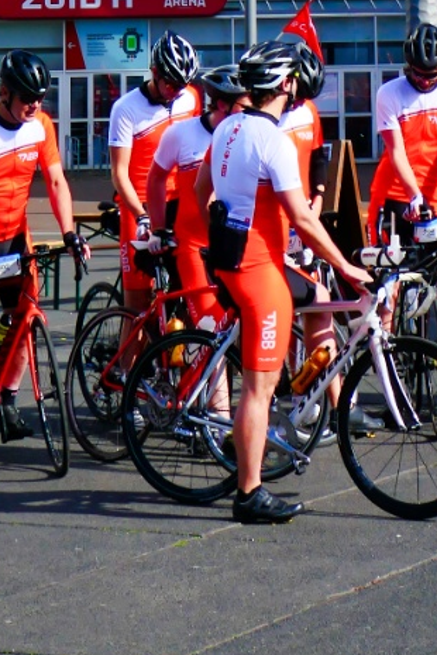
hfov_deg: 9.2
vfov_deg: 12.9
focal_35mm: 148
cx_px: 350
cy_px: -408
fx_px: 2695
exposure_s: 1/800
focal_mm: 15.6
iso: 125
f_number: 5
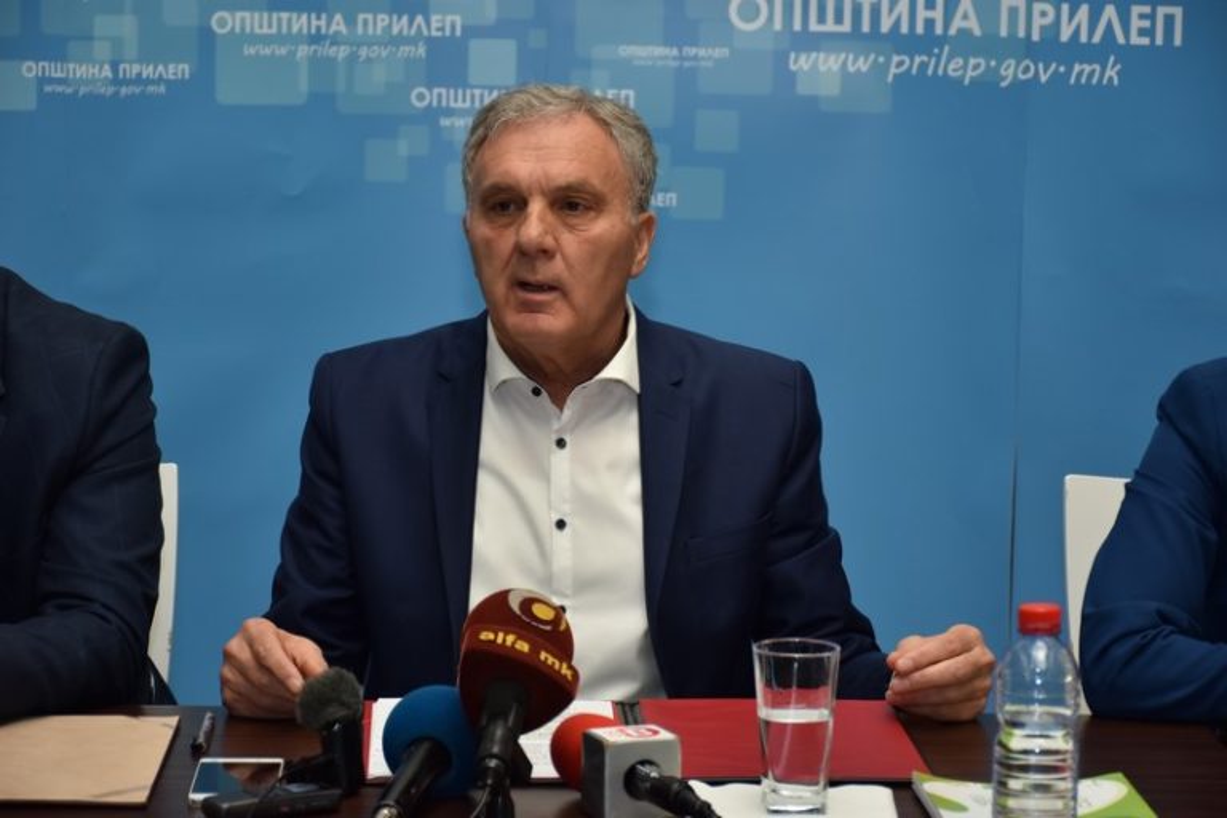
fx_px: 3578
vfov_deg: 13.0
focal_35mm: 105
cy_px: 409
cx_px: 614
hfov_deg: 19.5
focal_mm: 70
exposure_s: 1/80
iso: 500
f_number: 5
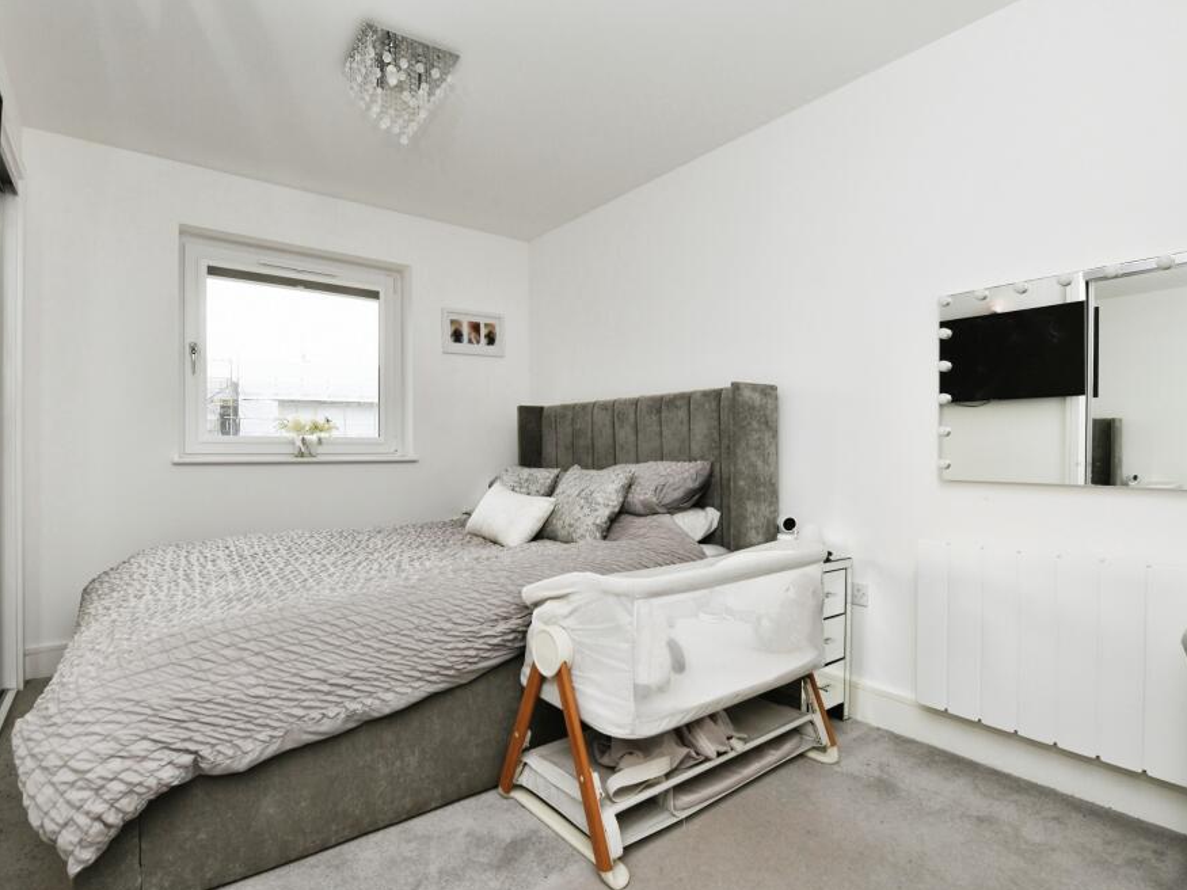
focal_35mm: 18
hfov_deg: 87.8
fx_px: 617
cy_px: 459
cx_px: 582
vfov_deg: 71.6
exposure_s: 1/60
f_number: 10
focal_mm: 16
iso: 800
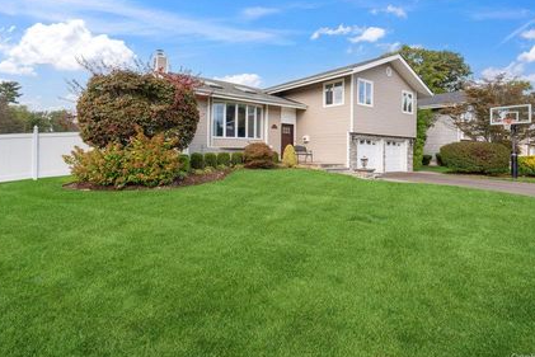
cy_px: 154
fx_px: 282
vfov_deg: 64.3
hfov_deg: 86.9
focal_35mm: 19
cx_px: 258
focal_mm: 16
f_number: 7.1
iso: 640
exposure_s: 1/320
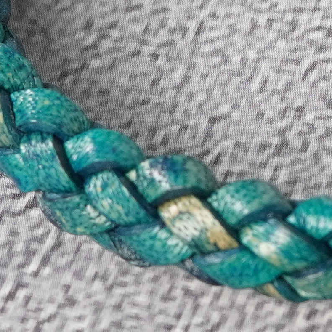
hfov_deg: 3.6
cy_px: 8
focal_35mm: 485
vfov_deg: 3.6
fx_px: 5263
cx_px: 460
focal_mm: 50
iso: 640
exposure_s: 1/60
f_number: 7.1
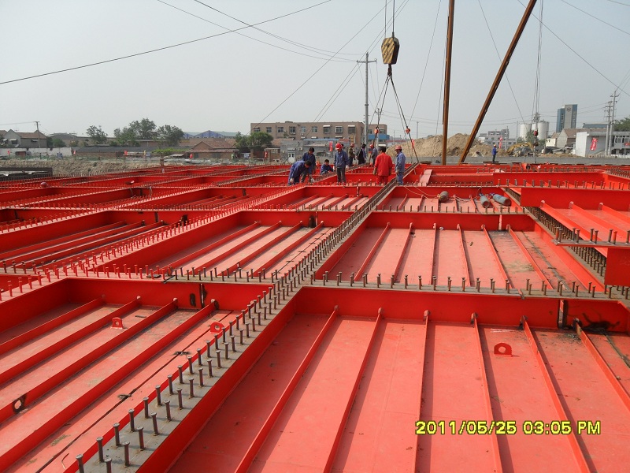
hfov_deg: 63.4
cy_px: 236
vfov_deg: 49.7
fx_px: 510
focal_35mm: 28
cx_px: 315
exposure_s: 1/1000
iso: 80
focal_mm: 5
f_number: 3.4
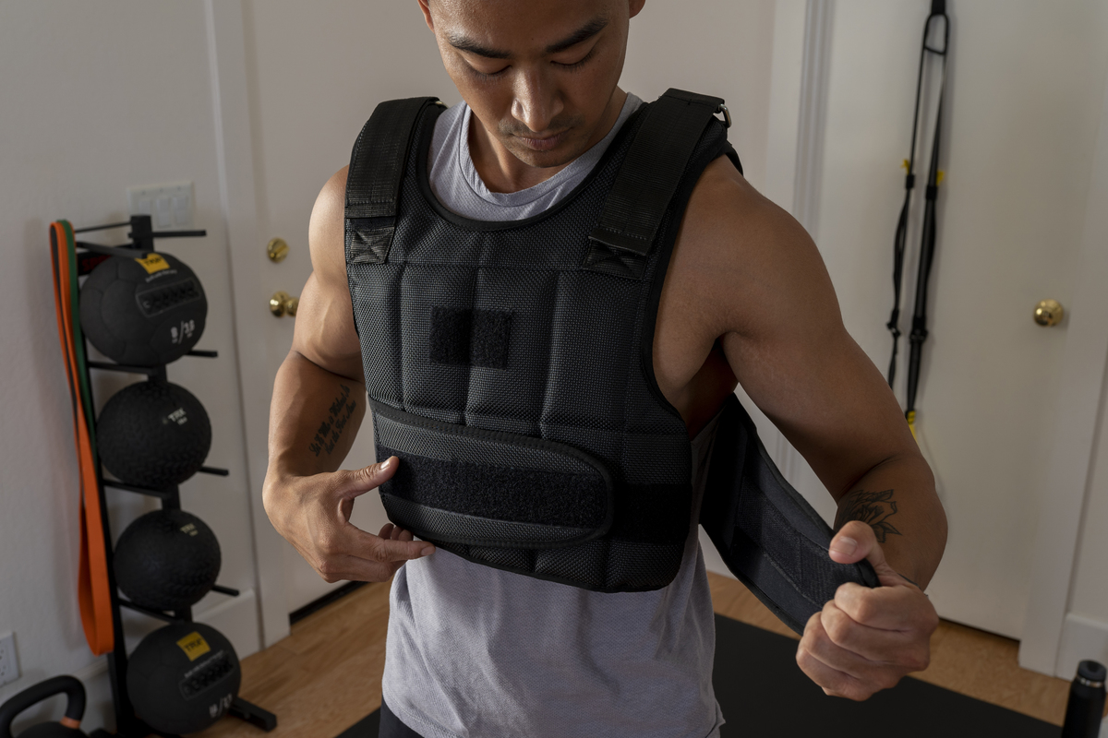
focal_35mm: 35
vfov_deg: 37.9
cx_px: 554
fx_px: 1077
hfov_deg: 54.4
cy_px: 369
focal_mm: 35
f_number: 6.3
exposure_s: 1/160
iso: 400
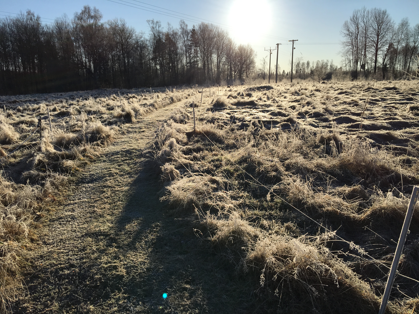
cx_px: 210
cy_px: 157
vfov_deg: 48.2
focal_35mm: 29
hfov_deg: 61.7
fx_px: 351
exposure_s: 1/2564
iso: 25
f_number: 2.2
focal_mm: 4.15
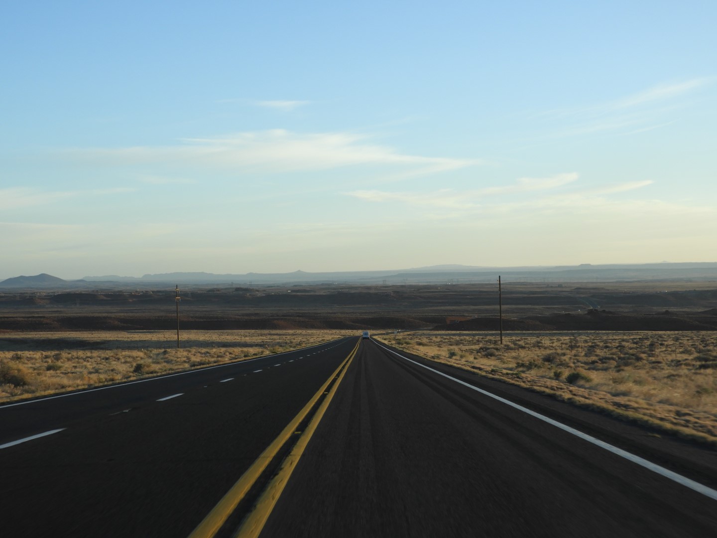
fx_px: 1243
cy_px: 269
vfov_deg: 24.4
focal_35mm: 60
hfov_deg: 32.2
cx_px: 358
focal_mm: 10.7
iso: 100
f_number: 4.2
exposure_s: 1/200
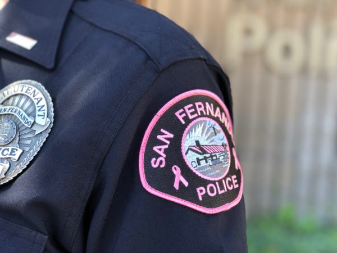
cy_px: 126
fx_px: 555
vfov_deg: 25.7
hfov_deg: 33.8
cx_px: 168
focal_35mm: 57
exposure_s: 1/60
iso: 32
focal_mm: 6.6
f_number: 2.8
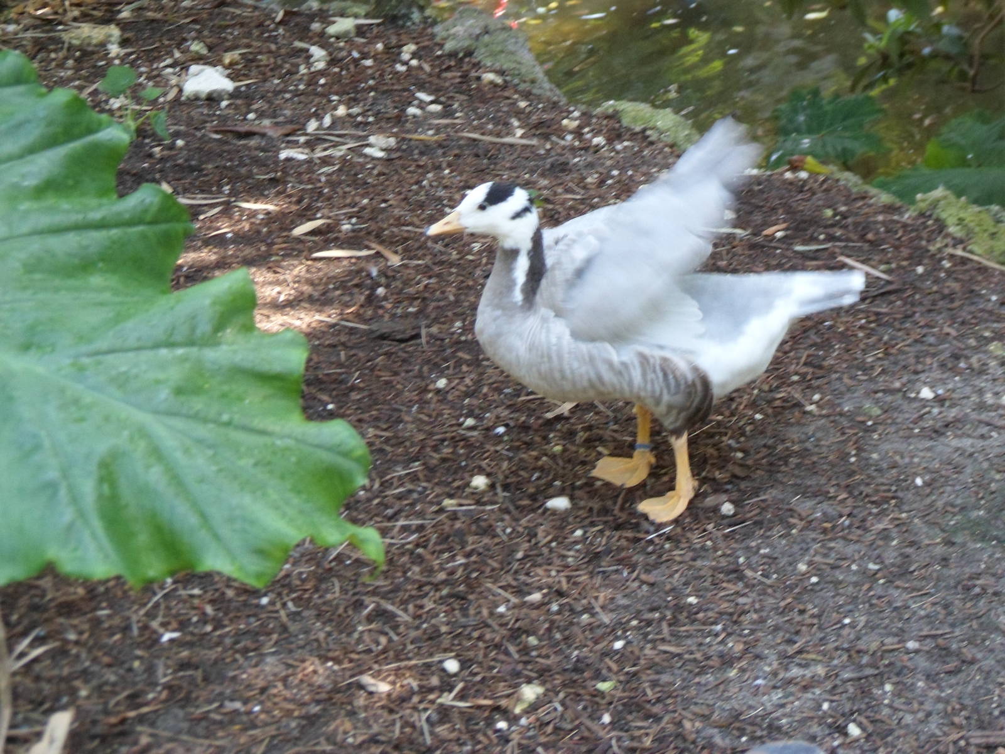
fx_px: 2439
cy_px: 377
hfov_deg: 23.3
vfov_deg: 17.6
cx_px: 502
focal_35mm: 84
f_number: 5.1
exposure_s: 1/45
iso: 320
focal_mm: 14
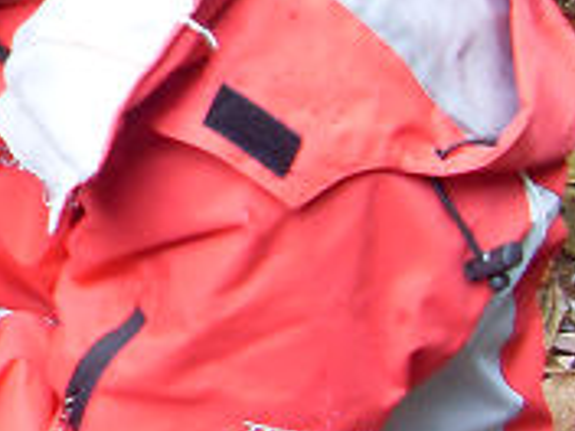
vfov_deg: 8.7
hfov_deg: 10.8
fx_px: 2791
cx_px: -562
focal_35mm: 168
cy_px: -124
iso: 160
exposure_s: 1/45
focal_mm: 6.3
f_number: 2.8
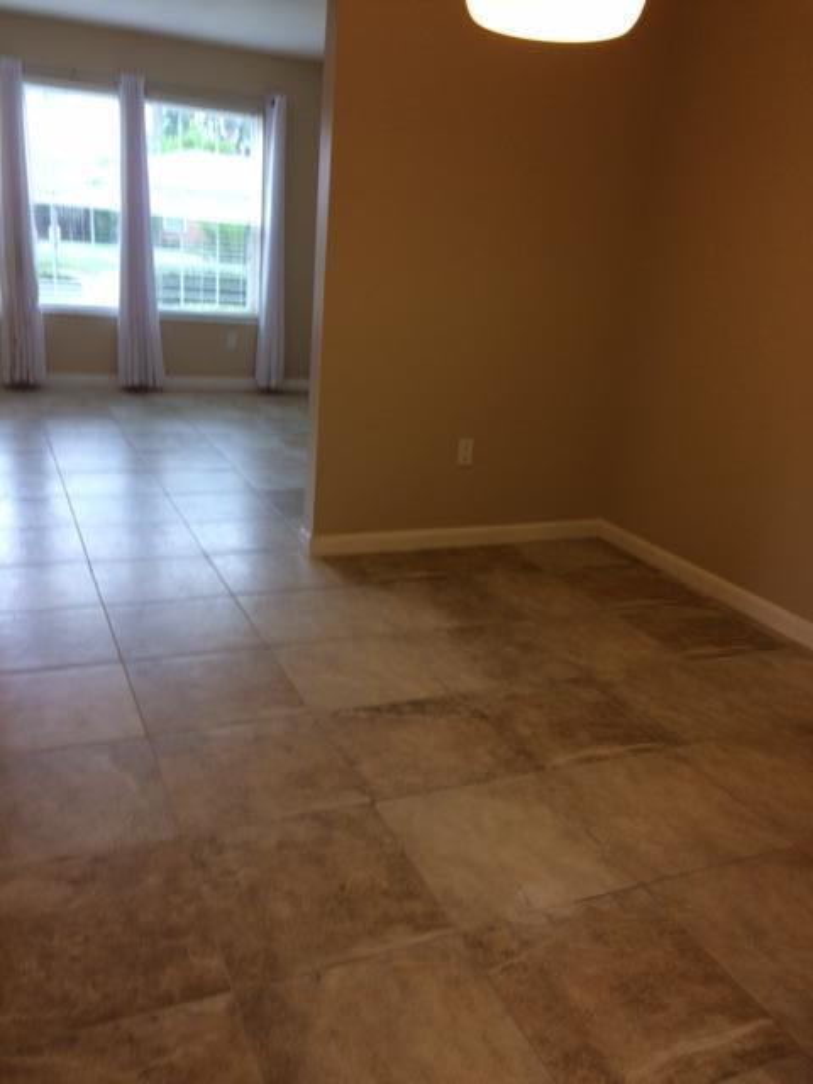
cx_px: 406
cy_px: 542
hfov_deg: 48.2
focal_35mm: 29
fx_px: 908
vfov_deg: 61.7
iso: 40
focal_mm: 4.15
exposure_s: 1/40
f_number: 2.2
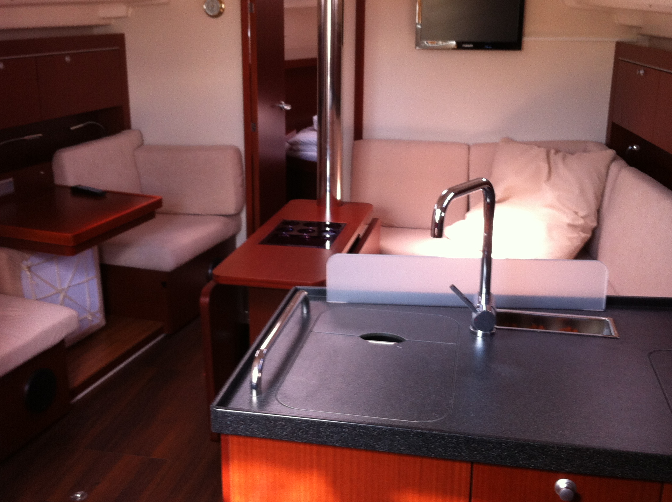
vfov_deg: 33.5
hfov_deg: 43.9
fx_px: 834
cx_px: 348
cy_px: 215
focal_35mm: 43
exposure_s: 1/20
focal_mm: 3.85
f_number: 2.8
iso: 80
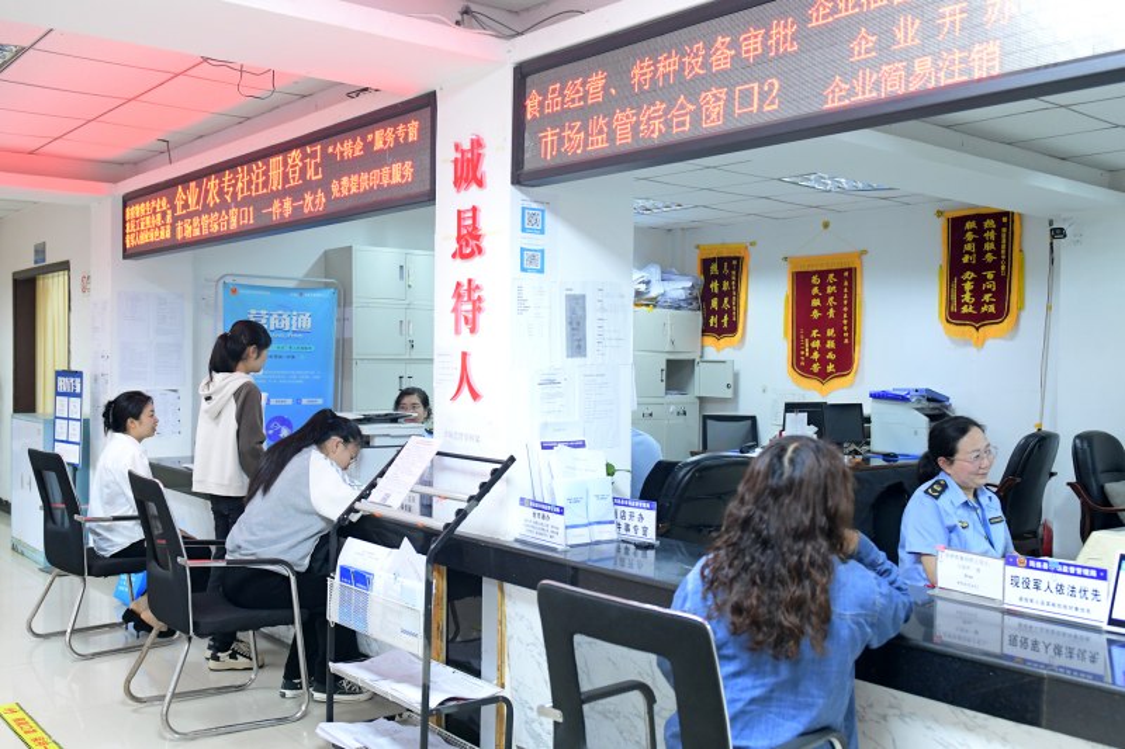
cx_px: 562
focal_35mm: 33
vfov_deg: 40.0
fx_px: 1031
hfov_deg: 57.2
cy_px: 374
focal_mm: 28
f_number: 4
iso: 3200
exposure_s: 1/60
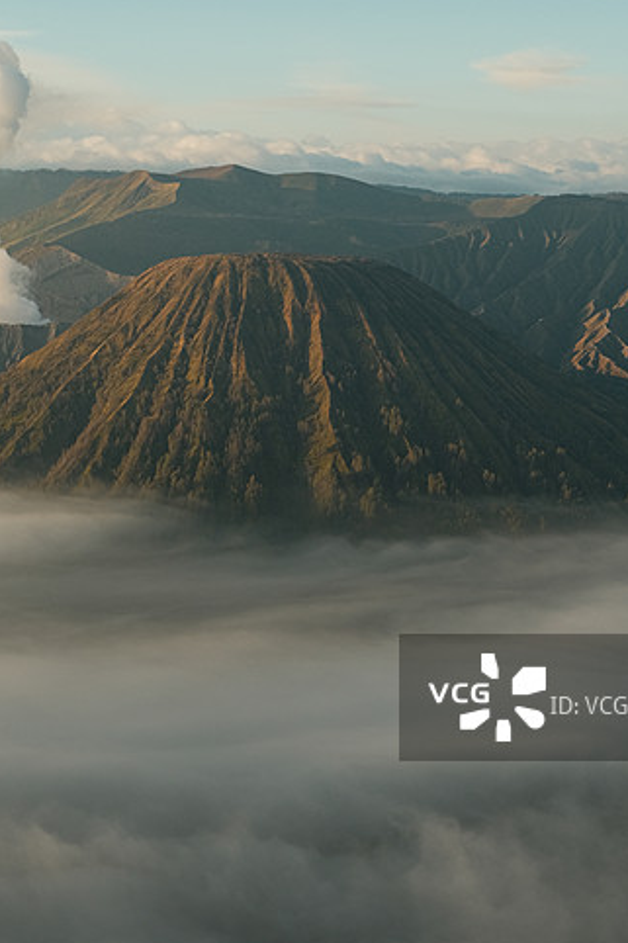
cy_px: 331
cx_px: 314
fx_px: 1780
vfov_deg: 29.5
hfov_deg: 20.0
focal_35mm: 68
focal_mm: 27
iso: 320
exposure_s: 1/1000
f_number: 4.5
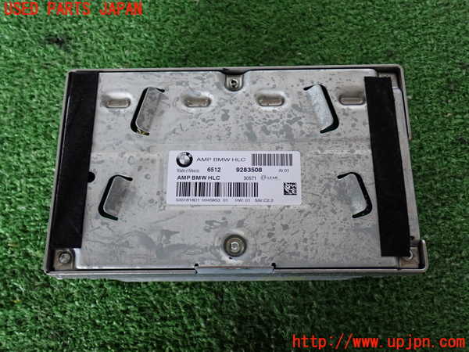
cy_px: 176
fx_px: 515
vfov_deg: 37.7
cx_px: 234
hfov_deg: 49.0
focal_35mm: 38
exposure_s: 1/40
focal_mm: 6.83
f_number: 2.7
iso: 250
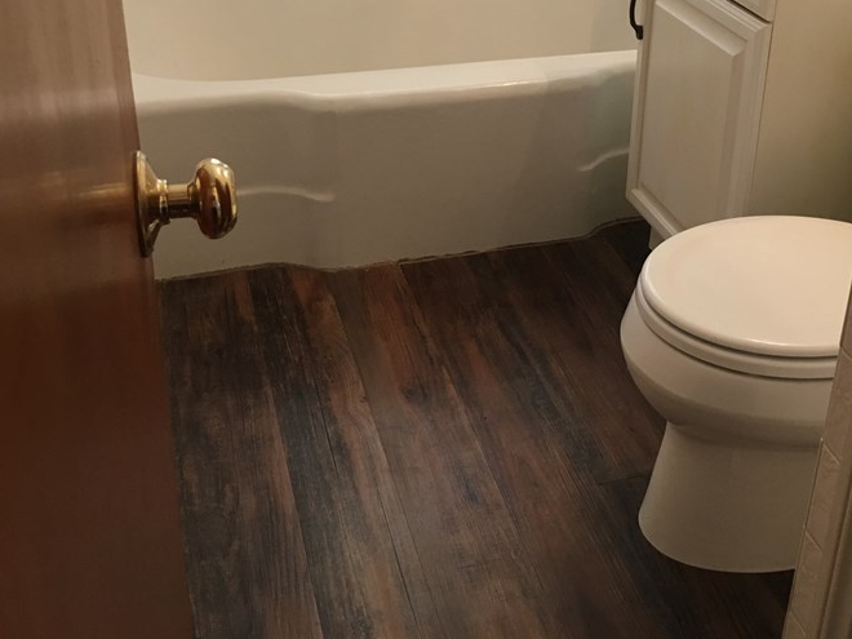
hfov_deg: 41.8
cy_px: 159
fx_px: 1108
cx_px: 522
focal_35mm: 45
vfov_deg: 31.6
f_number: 2.2
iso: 100
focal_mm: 4.15
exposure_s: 1/30
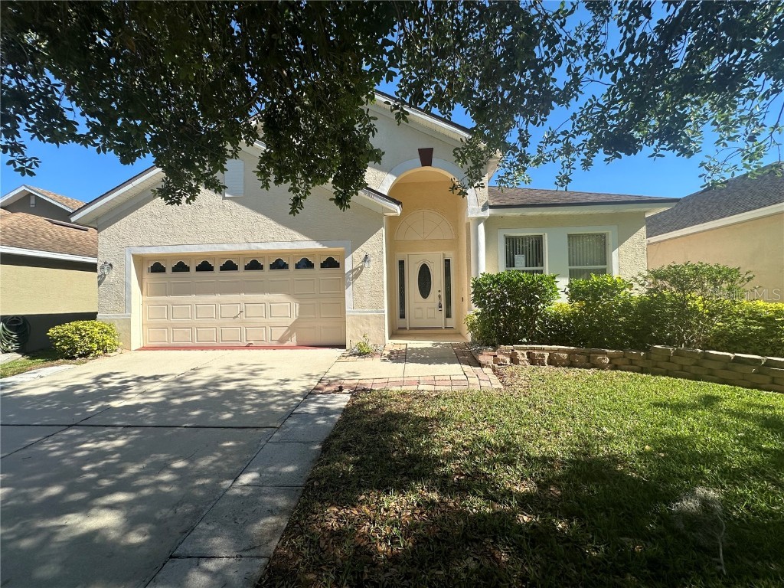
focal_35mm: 14
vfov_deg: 85.7
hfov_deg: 102.1
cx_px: 392
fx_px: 317
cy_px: 294
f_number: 2.2
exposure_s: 1/1887
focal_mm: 2.22
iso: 50
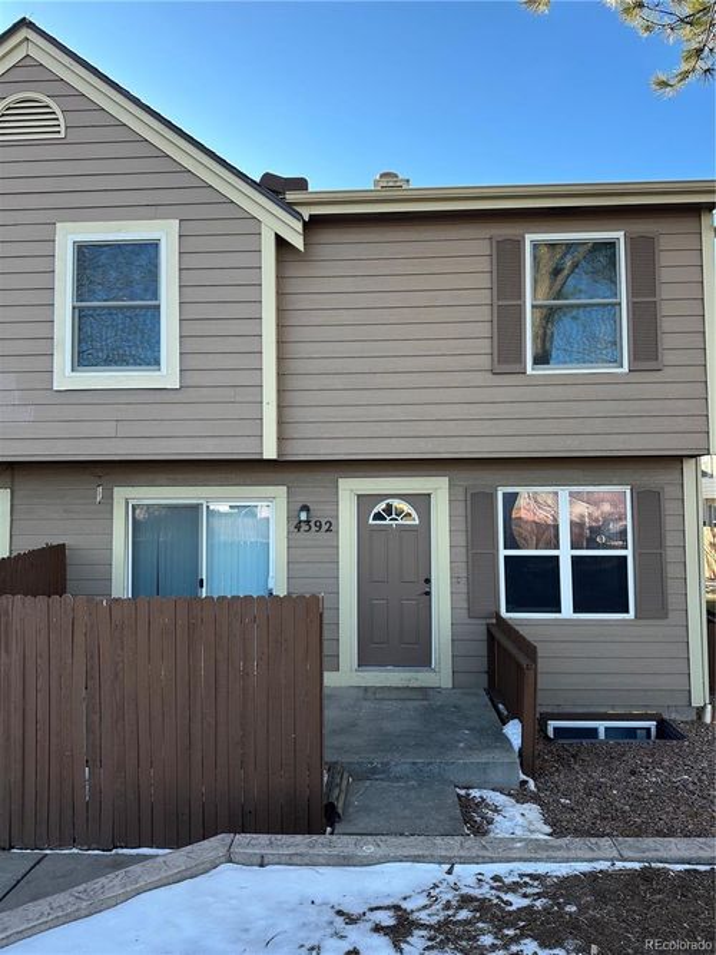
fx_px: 662
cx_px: 358
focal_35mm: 24
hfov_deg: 56.8
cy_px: 478
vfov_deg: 71.6
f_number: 1.78
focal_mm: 6.86
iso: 80
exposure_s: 1/508
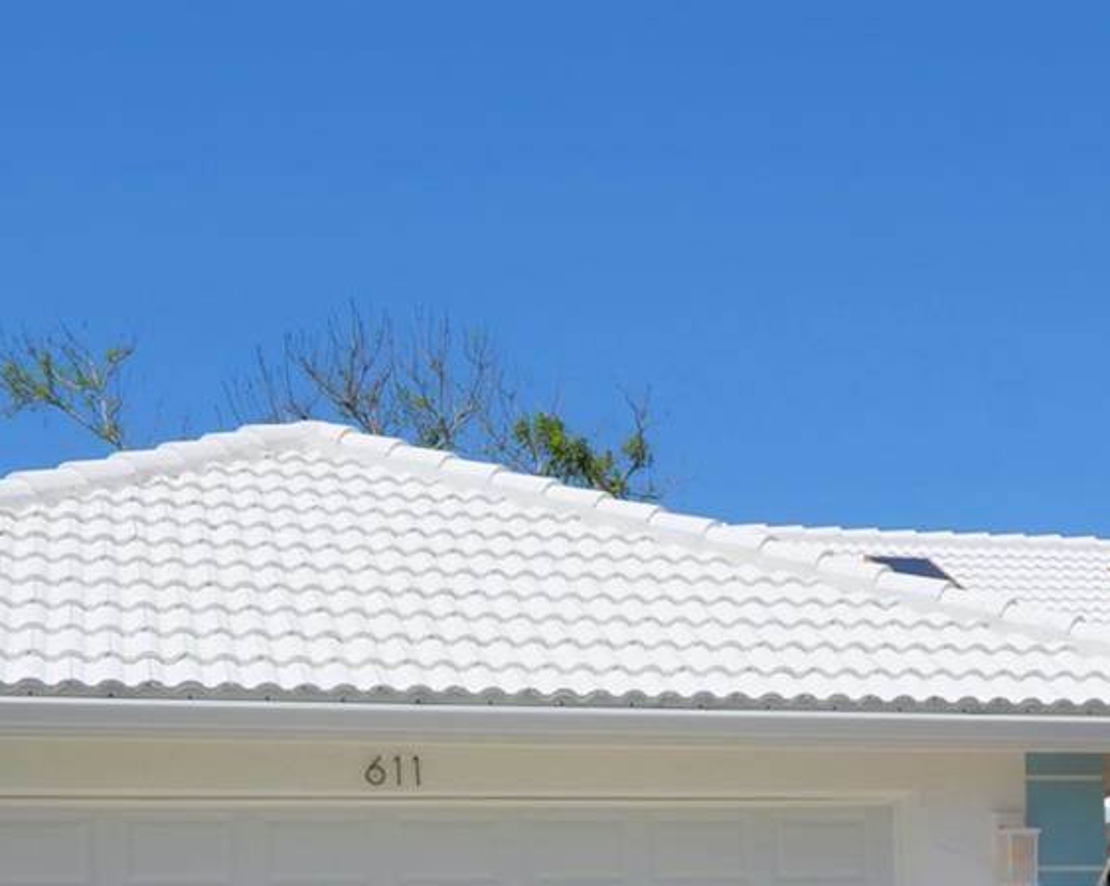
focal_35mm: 96
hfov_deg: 19.9
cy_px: 920
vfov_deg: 15.7
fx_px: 3152
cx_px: 786
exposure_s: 1/320
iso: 100
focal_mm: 24
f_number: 9
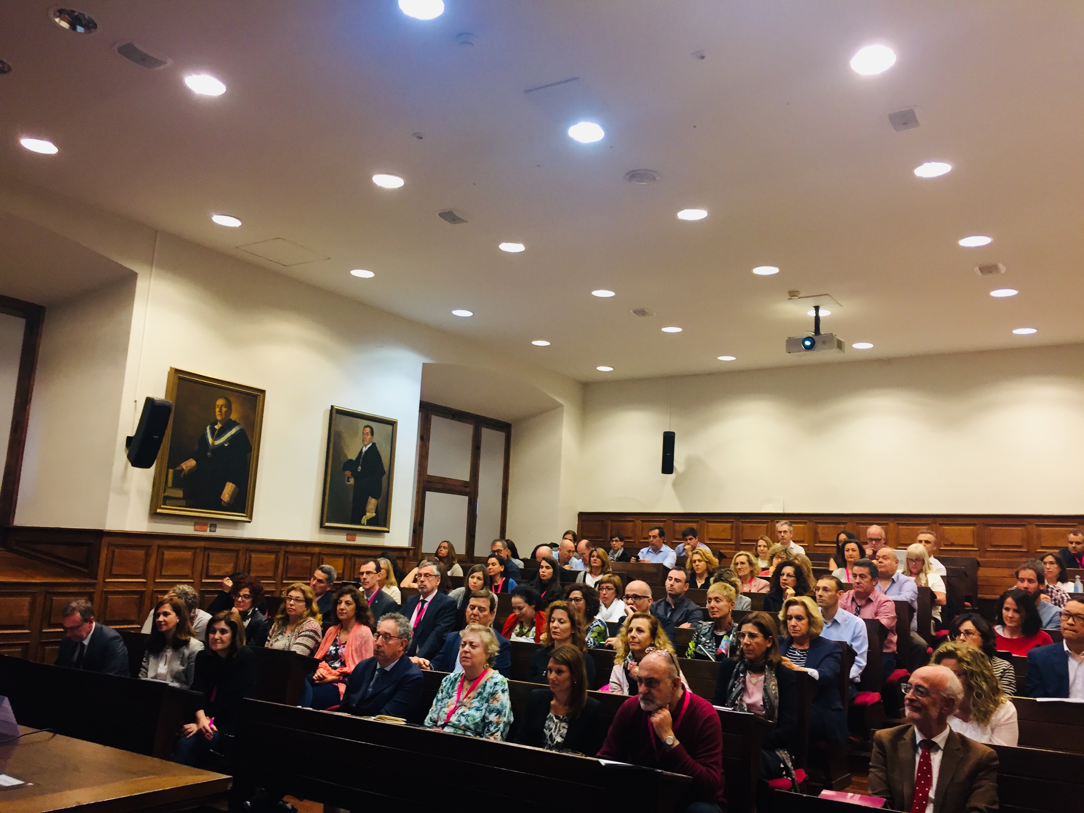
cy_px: 406
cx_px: 542
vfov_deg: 48.2
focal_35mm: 29
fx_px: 908
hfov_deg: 61.7
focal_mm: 4.15
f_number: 2.2
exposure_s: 1/33
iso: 100
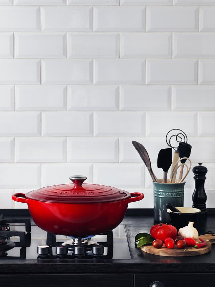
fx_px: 779
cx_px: 108
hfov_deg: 15.7
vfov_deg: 20.9
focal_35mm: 94
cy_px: 144
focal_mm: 120
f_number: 16
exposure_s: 1/1.43
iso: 100
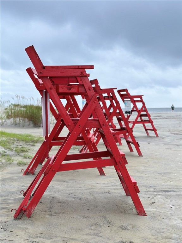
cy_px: 122
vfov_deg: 39.7
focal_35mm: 48
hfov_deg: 30.3
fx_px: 336
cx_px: 91
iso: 125
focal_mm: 6.86
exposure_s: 1/160
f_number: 1.78
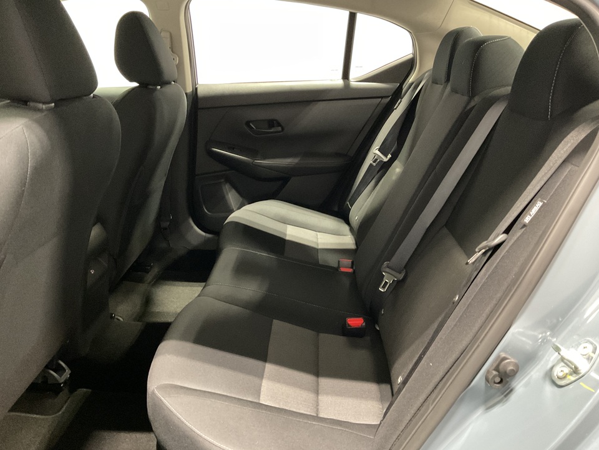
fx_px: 502
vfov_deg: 48.2
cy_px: 225
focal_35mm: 29
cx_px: 300
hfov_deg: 61.7
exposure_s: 1/25
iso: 500
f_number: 1.8
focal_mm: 3
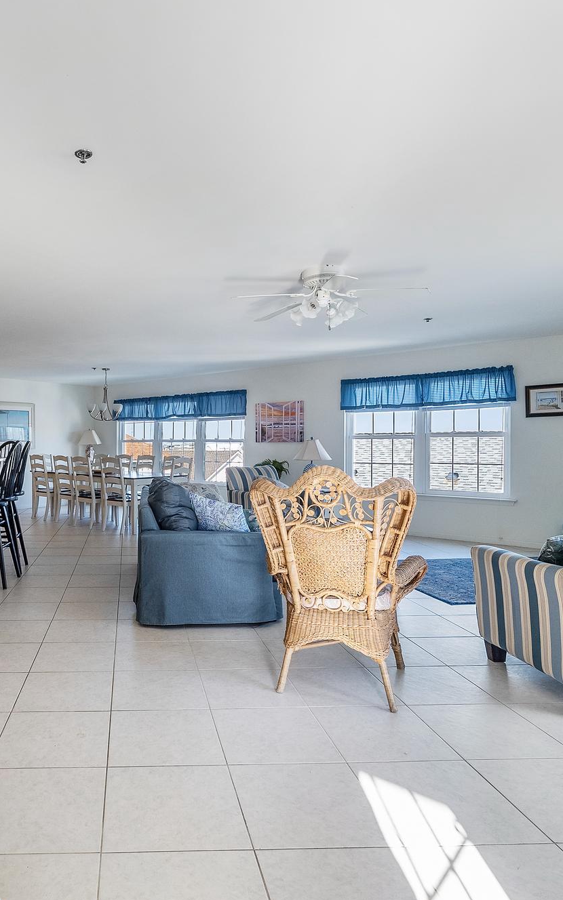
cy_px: 450
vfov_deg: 79.7
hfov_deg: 52.6
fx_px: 540
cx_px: 140
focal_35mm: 22
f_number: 7.1
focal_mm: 14
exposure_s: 1/50
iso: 400
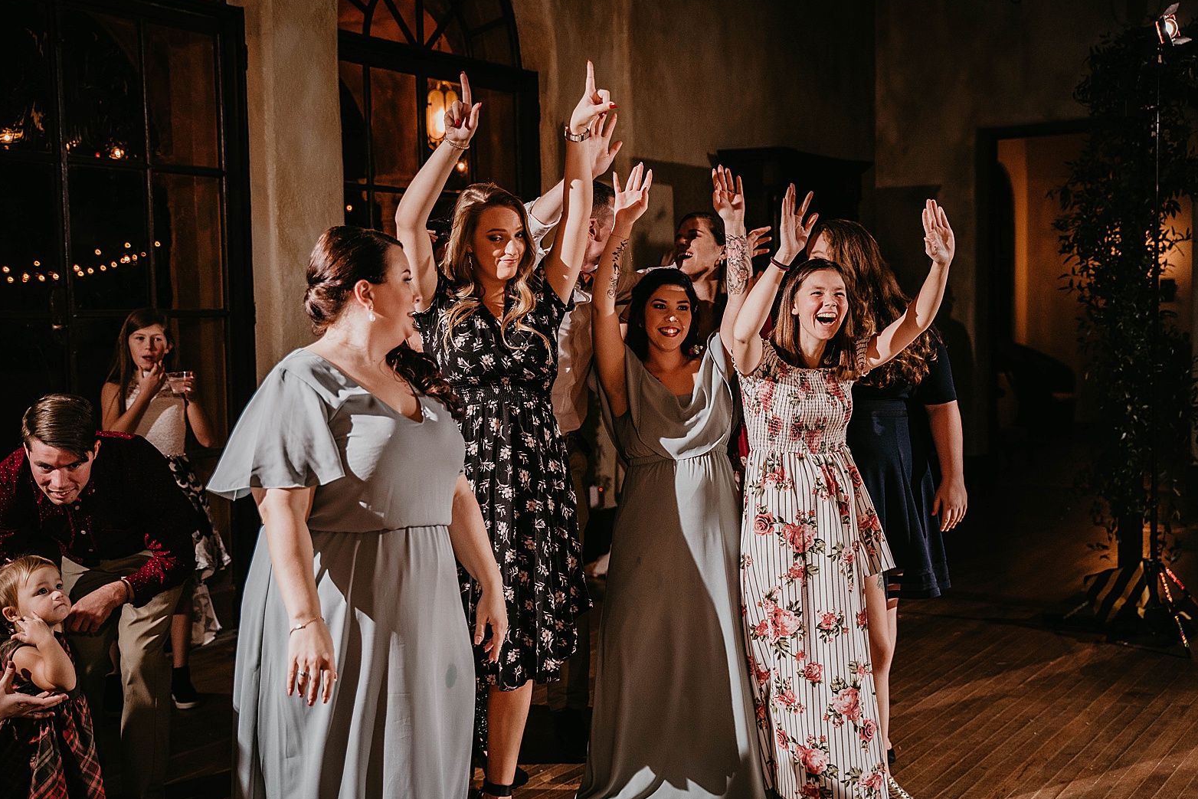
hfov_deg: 44.5
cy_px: 403
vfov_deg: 30.5
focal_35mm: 44
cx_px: 609
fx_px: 1464
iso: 1250
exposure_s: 1/125
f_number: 2.8
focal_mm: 43
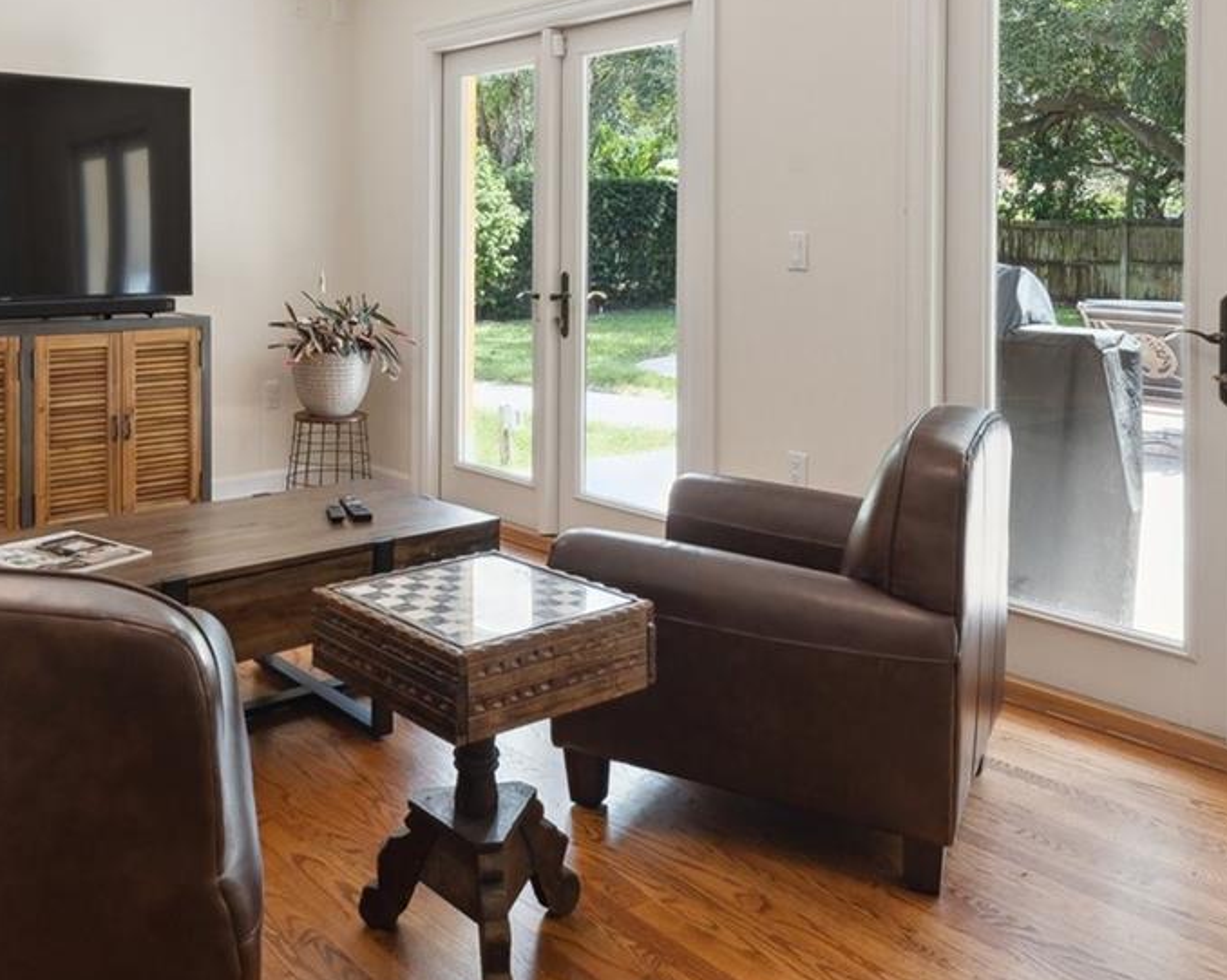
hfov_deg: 56.5
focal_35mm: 31
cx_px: 456
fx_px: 1125
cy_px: 228
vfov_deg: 45.2
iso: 400
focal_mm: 14
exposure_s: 1/20
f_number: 8
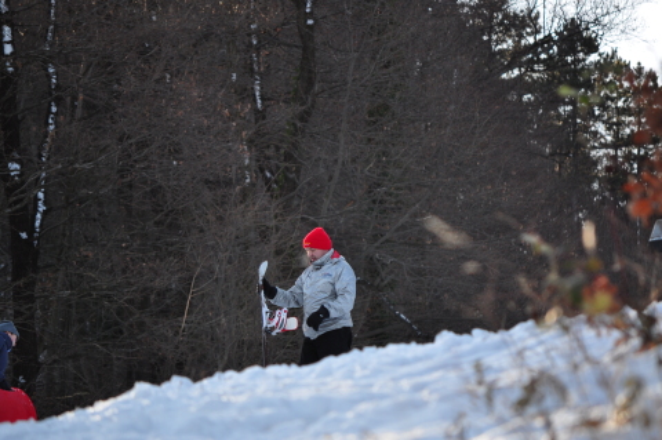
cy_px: 220
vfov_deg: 4.6
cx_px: 331
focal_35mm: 300
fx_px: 5511
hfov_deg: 6.9
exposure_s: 1/200
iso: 200
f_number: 5.6
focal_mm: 200
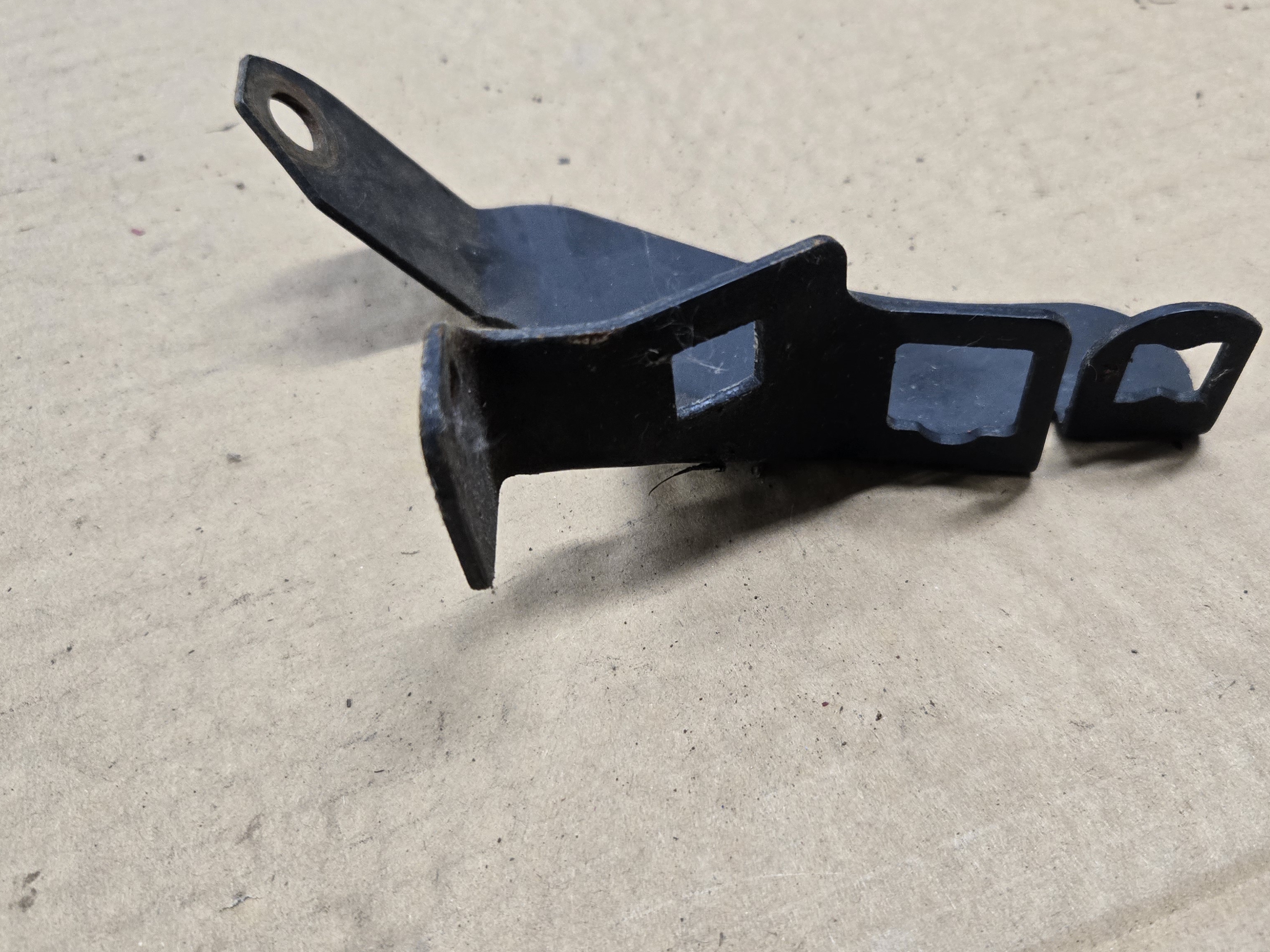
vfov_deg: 46.8
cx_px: 692
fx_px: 1101
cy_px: 495
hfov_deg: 59.9
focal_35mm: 30
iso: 500
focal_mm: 5.4
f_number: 1.8
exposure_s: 1/120
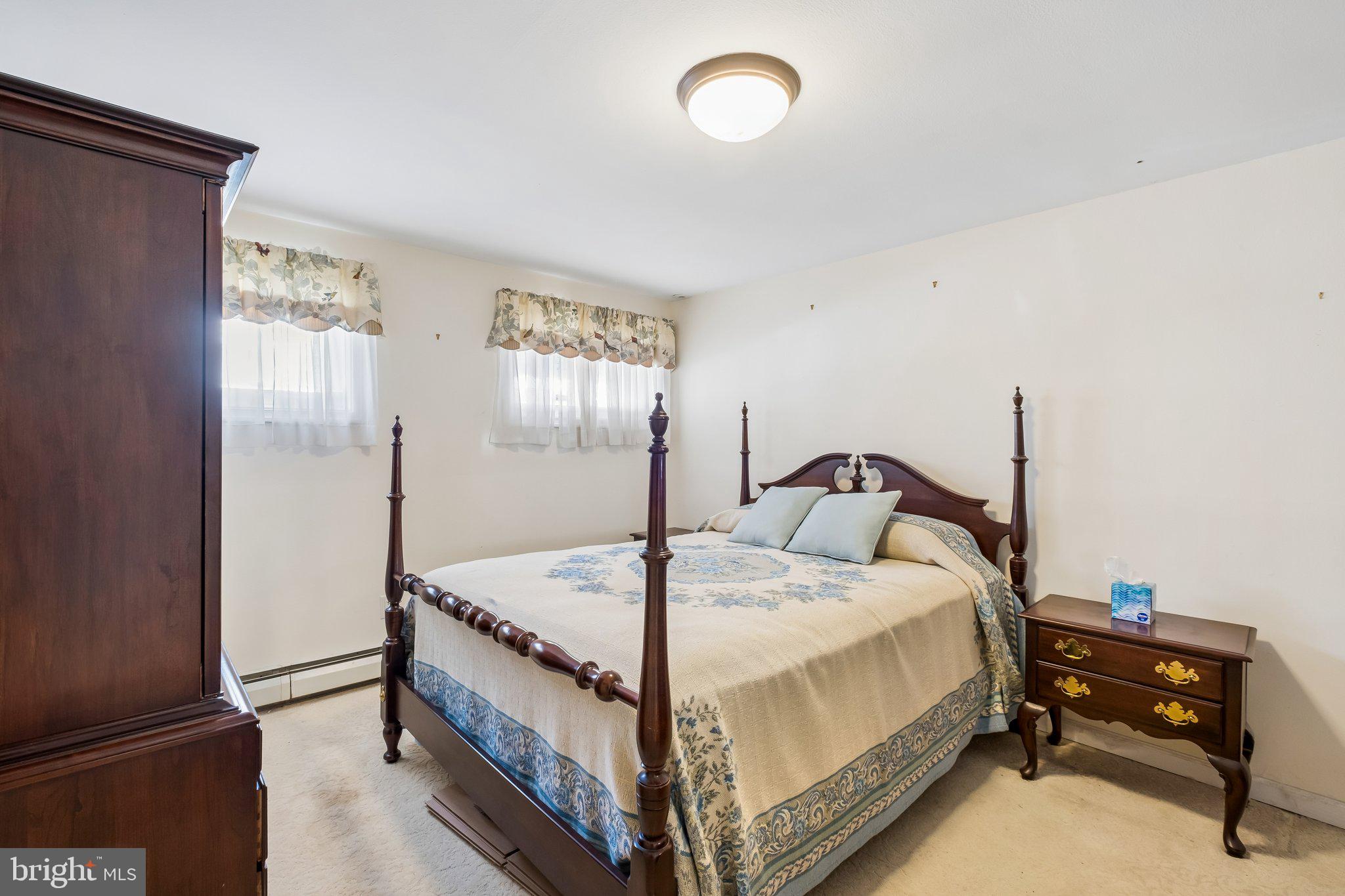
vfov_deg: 77.3
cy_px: 448
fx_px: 560
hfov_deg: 100.4
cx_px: 672
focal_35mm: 15
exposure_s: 1/2
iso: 250
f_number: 8
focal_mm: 10
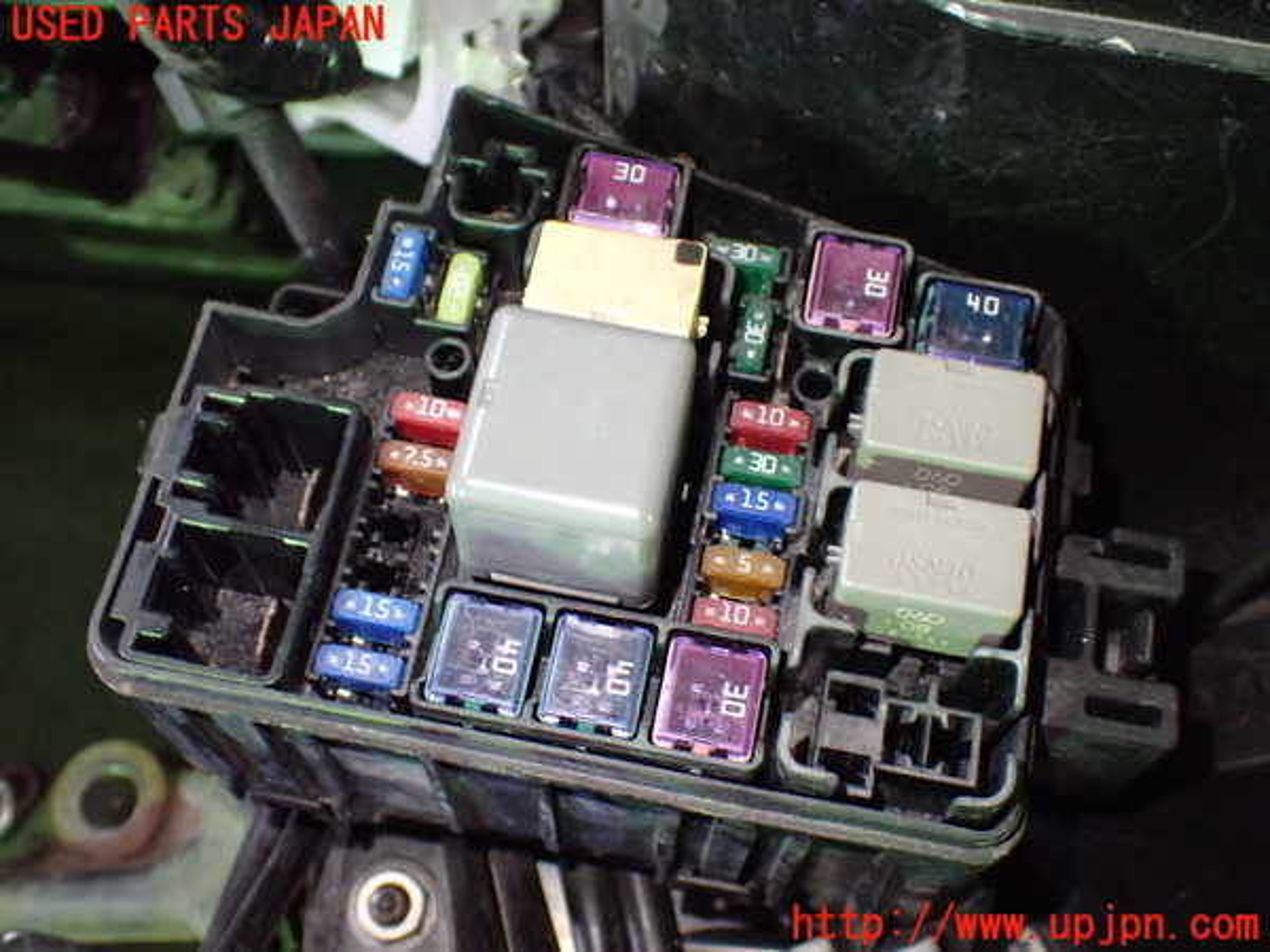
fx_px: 1504
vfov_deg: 35.1
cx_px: 635
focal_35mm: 41
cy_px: 476
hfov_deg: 45.8
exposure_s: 1/40
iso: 1250
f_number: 2.8
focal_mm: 7.31
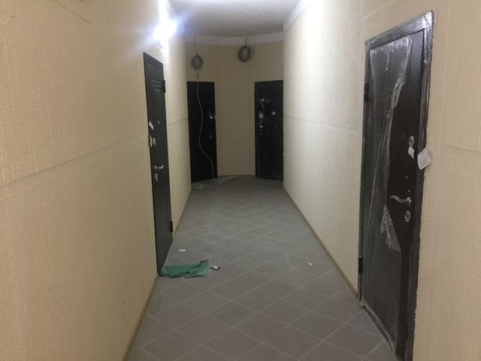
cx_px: 240
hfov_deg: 61.7
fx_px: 403
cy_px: 180
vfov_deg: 48.2
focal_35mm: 29
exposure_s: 1/17
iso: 100
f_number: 2.2
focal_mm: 4.15
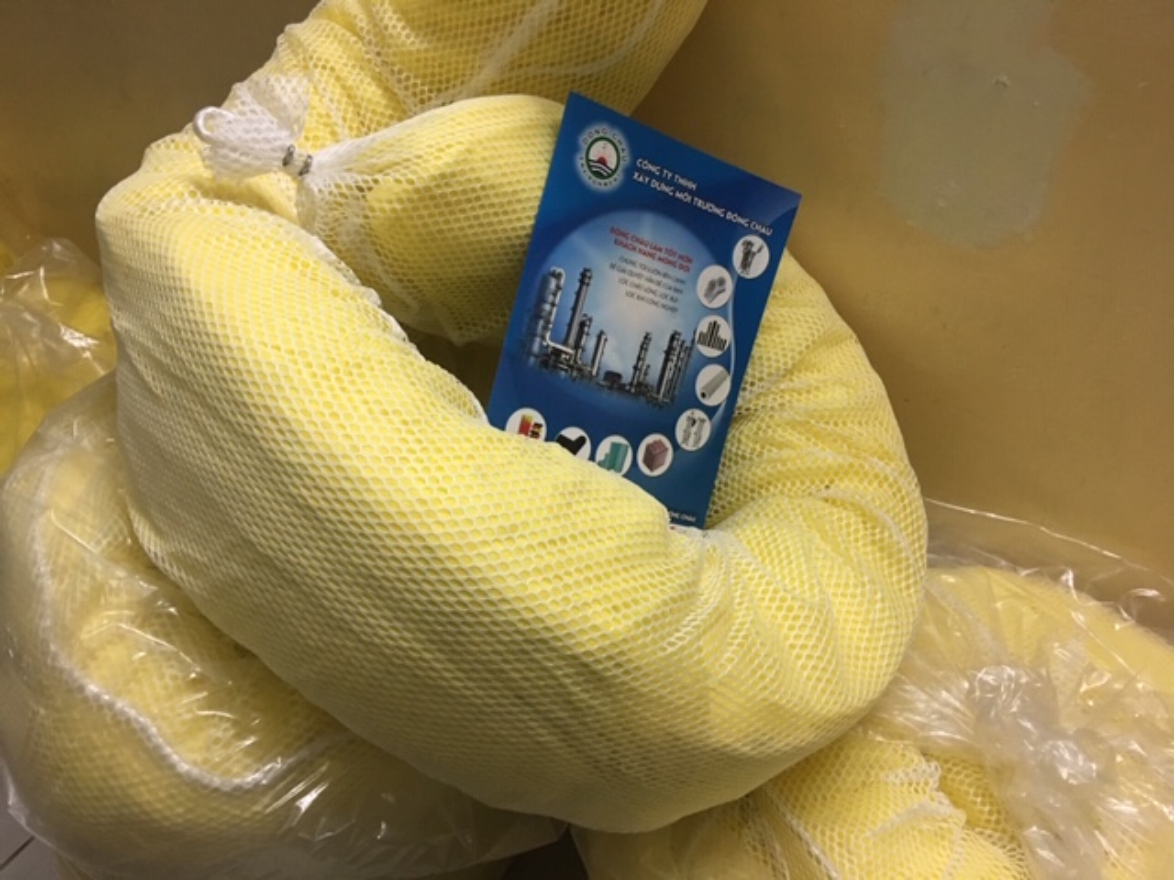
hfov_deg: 61.7
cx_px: 587
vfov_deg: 48.2
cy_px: 440
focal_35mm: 29
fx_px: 984
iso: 100
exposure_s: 1/17
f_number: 2.2
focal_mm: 4.15
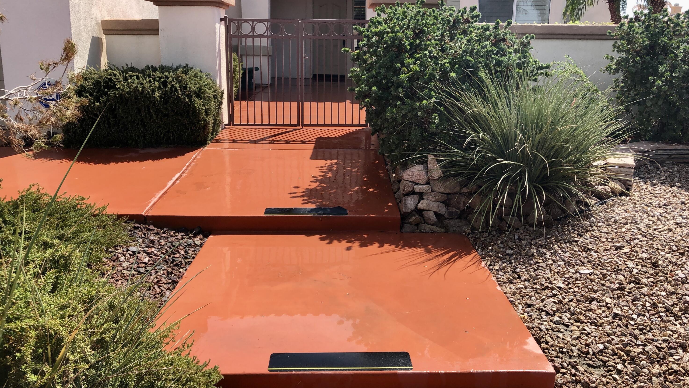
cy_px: 160
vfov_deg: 37.7
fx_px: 566
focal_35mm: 31
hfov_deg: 62.6
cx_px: 343
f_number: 1.8
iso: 20
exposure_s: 1/1200
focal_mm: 3.99
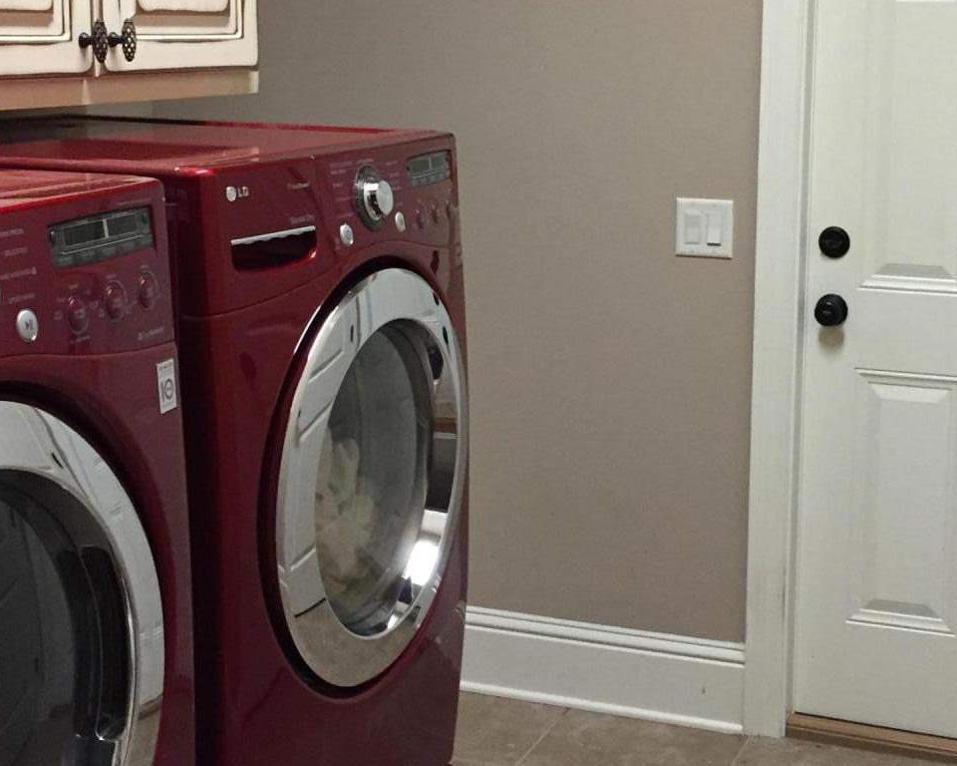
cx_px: 609
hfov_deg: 31.8
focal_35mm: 59
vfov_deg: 25.7
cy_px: 265
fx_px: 1671
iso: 160
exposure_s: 1/30
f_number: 2.2
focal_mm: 4.15
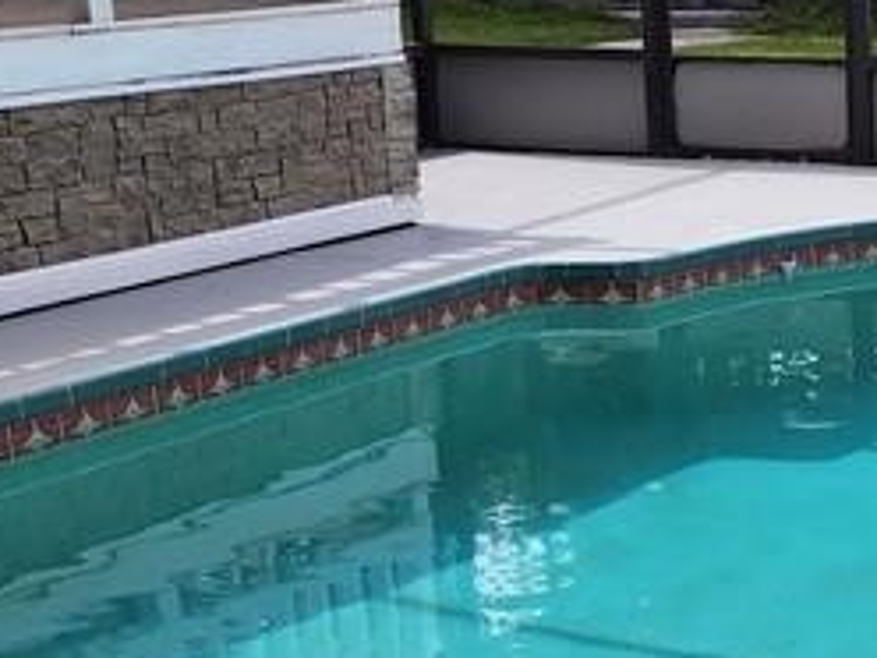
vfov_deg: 15.4
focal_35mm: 95
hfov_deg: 20.0
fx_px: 2407
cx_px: 881
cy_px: 555
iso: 12
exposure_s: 1/616
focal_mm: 6.4
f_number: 1.8
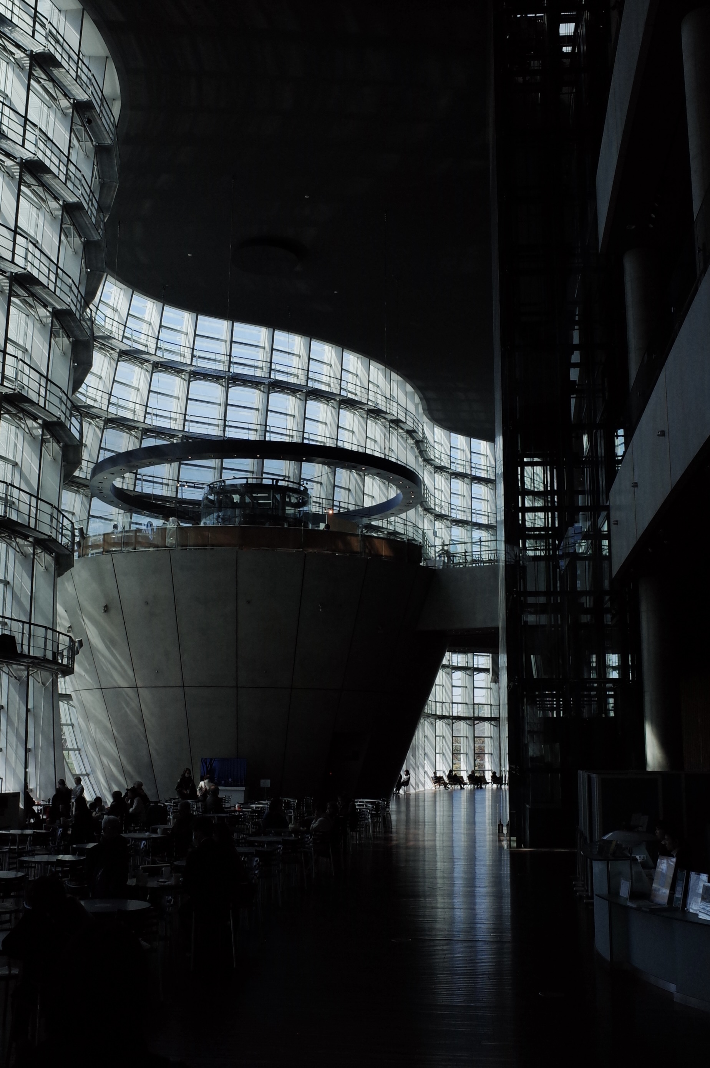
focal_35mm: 35
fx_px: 1037
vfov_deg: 54.5
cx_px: 355
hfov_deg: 37.8
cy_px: 534
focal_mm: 18.3
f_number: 5.6
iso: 400
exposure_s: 1/640
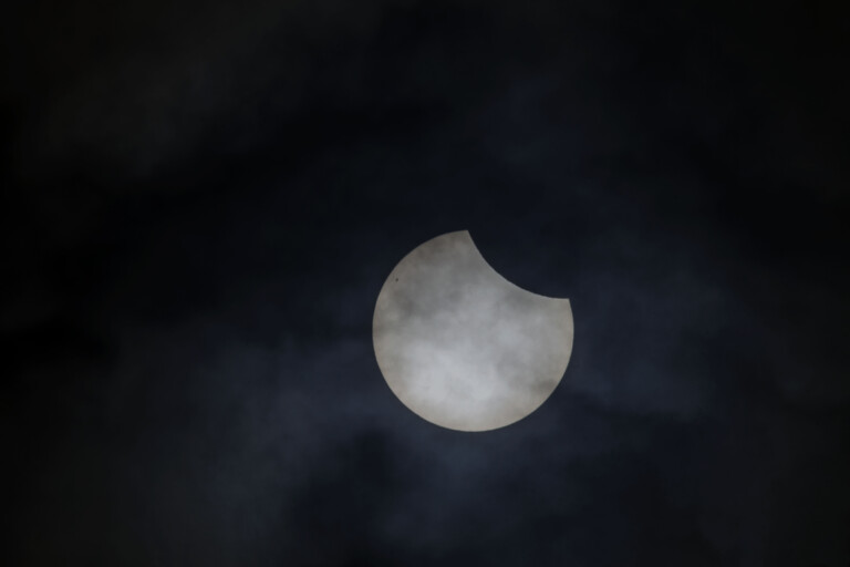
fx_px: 21248
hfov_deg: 2.3
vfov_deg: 1.5
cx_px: 425
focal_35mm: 900
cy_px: 284
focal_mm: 600
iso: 100
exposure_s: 1/50
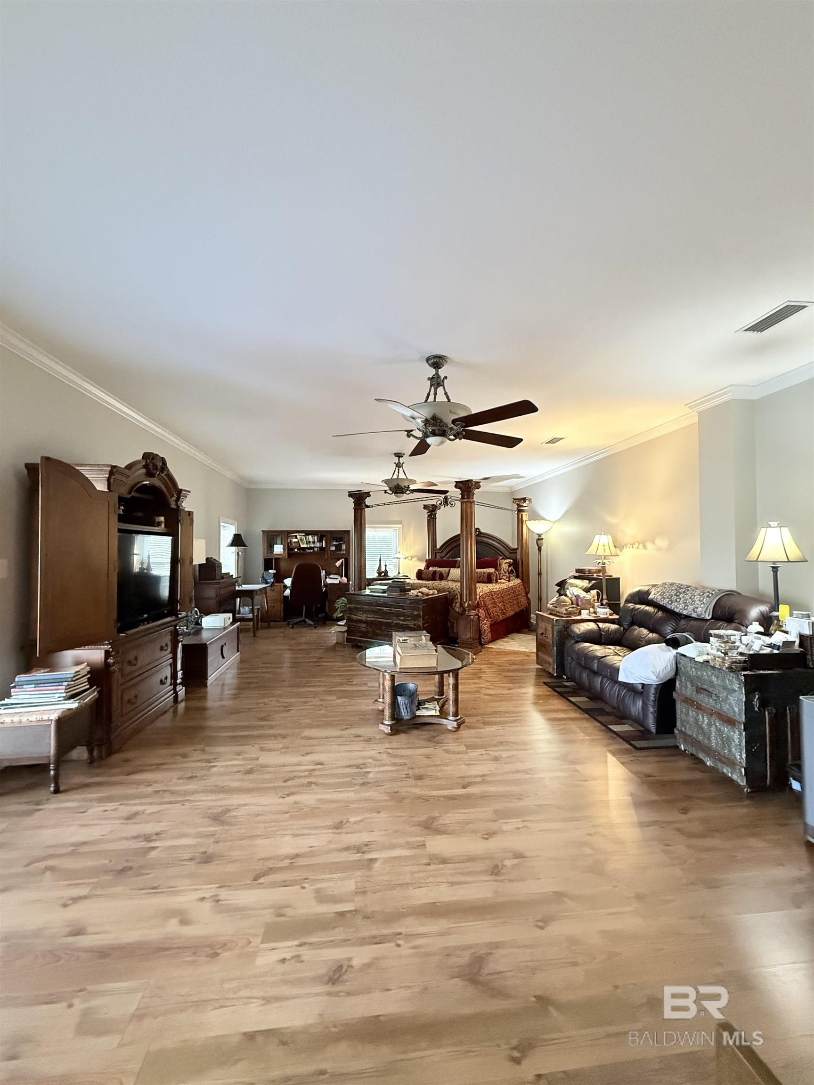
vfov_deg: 102.1
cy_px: 542
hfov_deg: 85.7
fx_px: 439
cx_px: 407
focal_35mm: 14
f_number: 2.2
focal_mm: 2.22
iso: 1000
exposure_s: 1/60
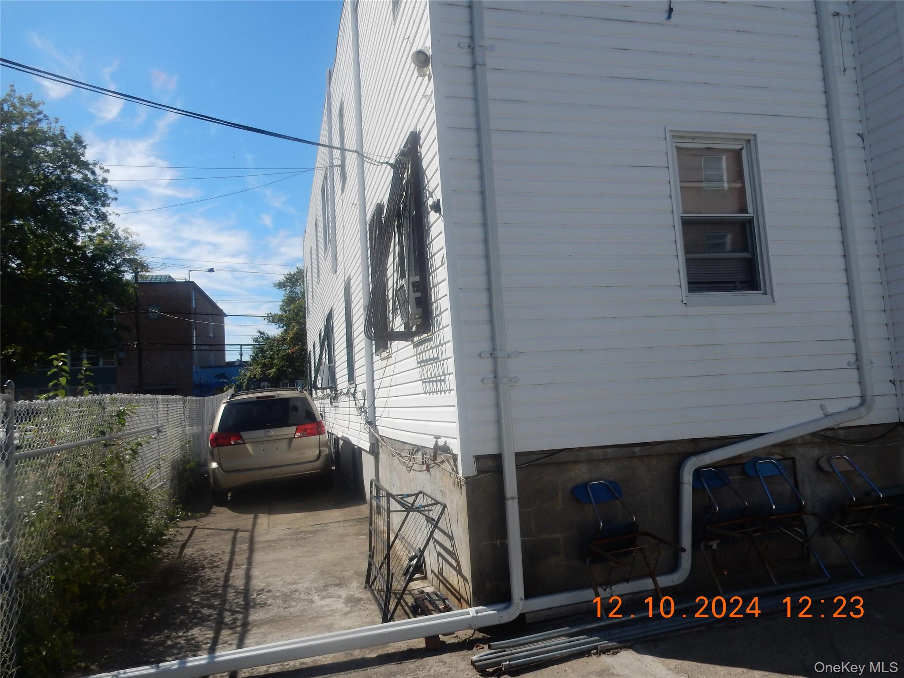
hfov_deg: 69.4
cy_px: 339
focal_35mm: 25
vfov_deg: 54.9
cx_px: 452
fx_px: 653
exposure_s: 1/1600
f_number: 3.7
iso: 125
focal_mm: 4.5
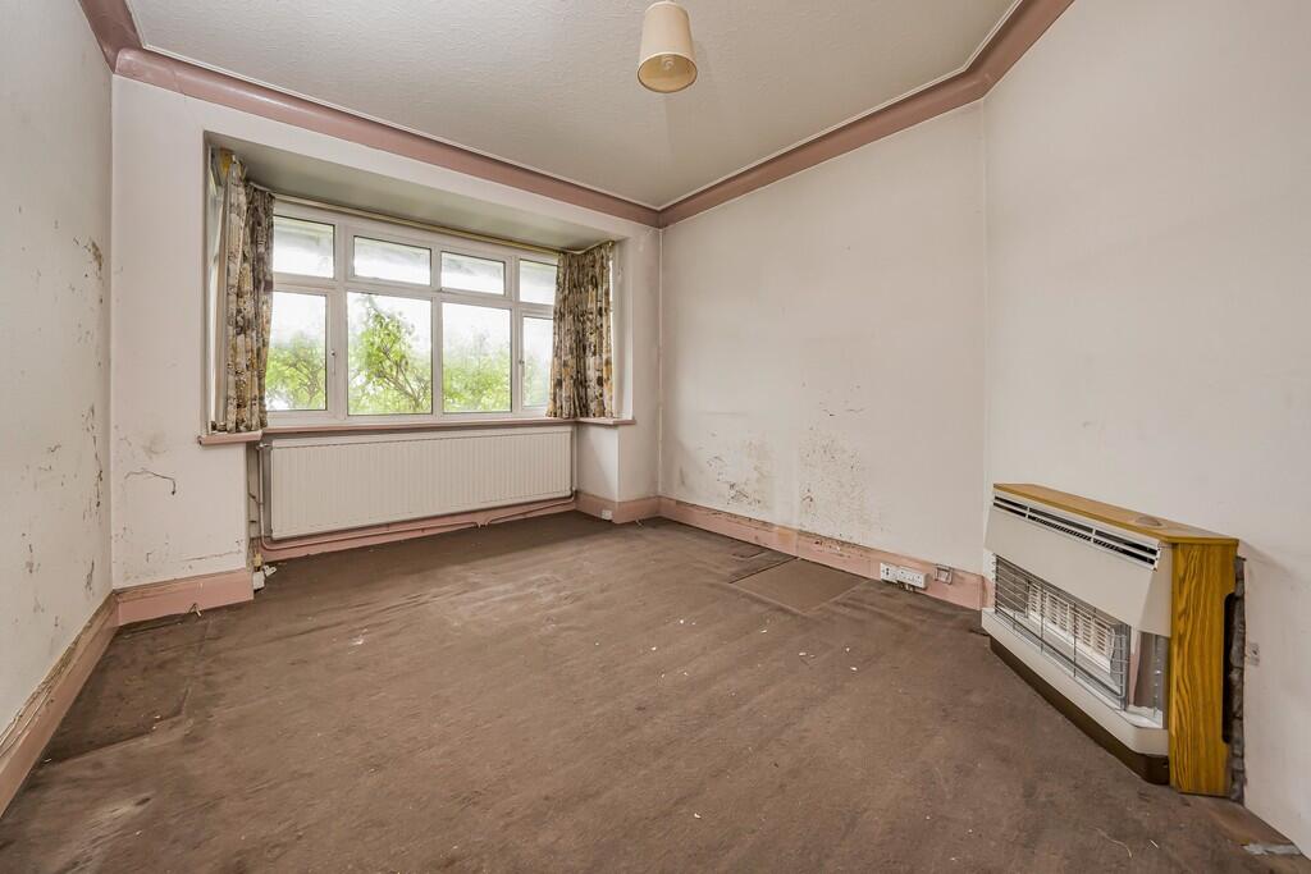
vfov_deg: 90.0
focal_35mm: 12
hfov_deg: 112.6
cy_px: 437
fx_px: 437
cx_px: 656
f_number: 9
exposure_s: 1/4
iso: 320
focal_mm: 12
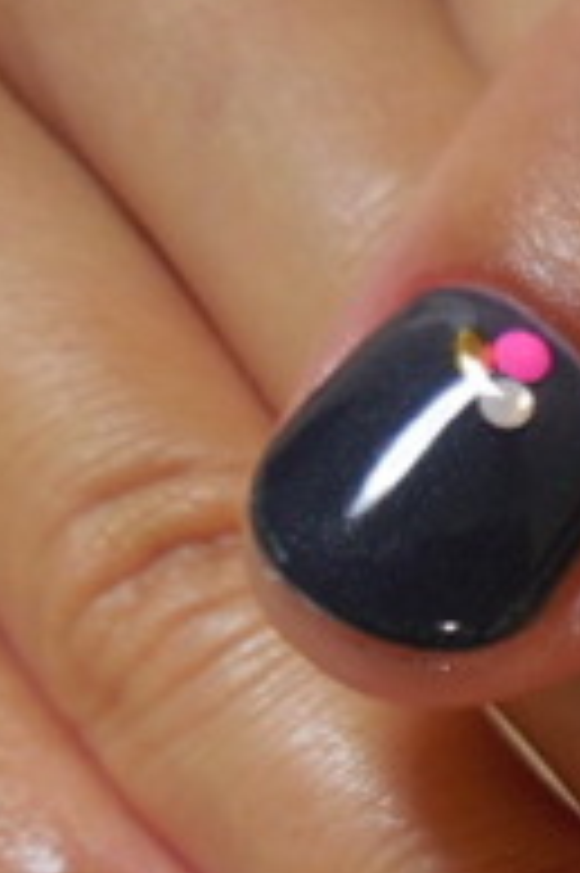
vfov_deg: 28.9
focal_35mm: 67
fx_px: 1622
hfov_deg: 18.9
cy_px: 781
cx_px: 733
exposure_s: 1/30
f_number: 3.3
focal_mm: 4.5
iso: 220
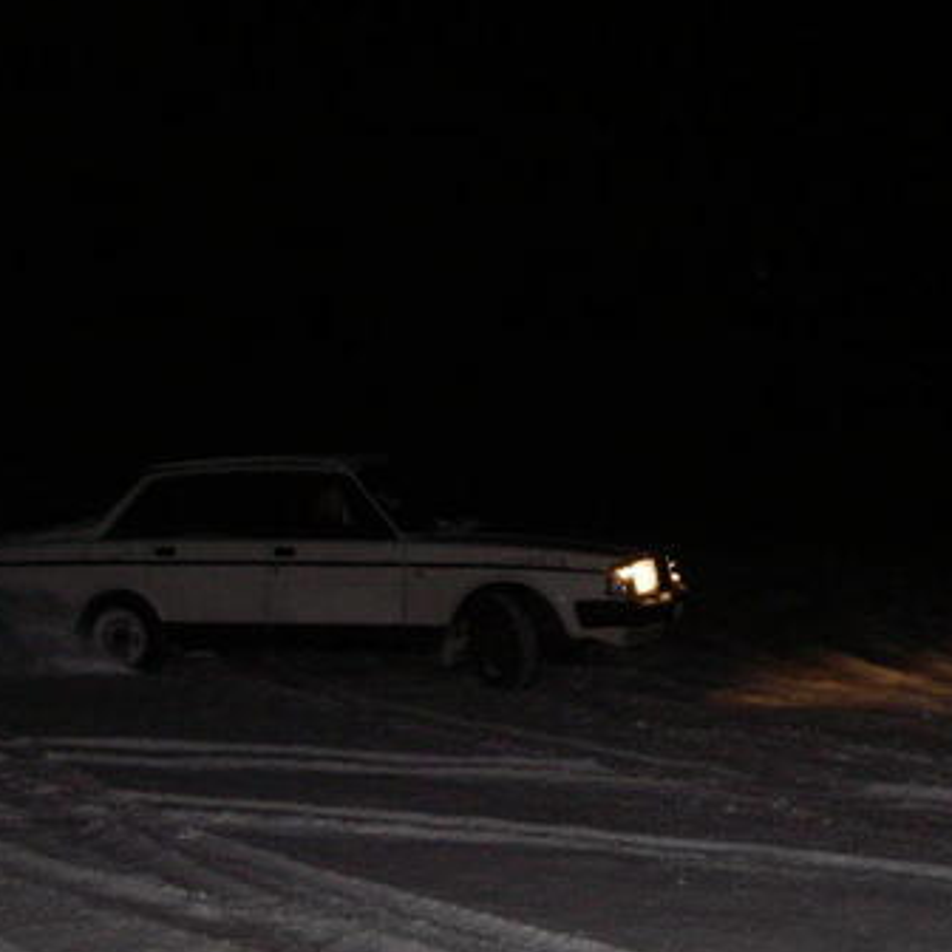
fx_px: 1991
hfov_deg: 26.9
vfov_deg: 26.7
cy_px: 635
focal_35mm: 64
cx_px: 524
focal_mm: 6.3
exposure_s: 1/40
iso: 320
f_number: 3.3
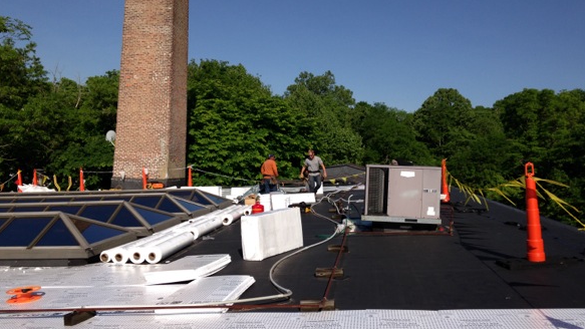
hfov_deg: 54.0
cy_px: 174
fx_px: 574
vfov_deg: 32.0
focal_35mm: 37
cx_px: 299
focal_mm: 4.12
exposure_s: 1/2358
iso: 50
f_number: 2.4
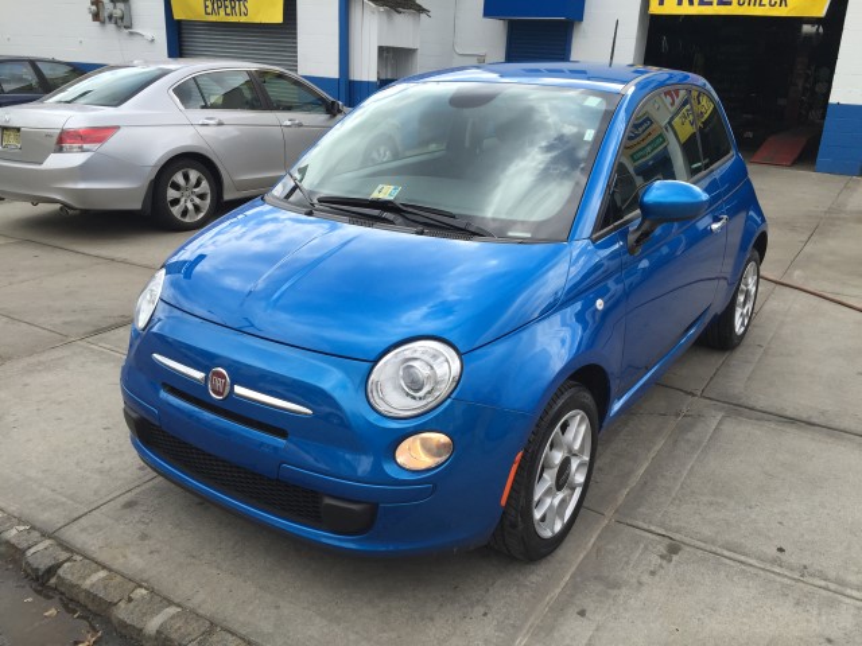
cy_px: 323
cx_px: 431
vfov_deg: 48.2
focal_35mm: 29
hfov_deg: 61.7
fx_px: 722
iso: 32
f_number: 2.2
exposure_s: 1/648
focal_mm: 4.15
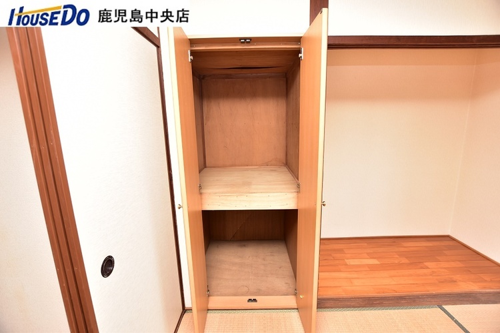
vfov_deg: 77.3
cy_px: 166
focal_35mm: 15
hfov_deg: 100.4
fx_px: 208
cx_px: 250
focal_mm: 10
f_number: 4.5
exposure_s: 1/60
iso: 160
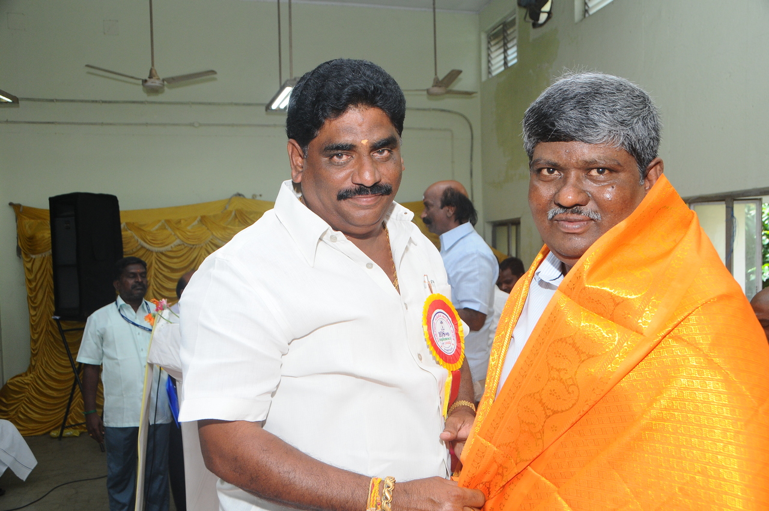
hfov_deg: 57.3
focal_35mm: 33
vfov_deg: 39.9
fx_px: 704
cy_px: 256
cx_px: 384
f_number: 5.6
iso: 500
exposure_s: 1/125
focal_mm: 22
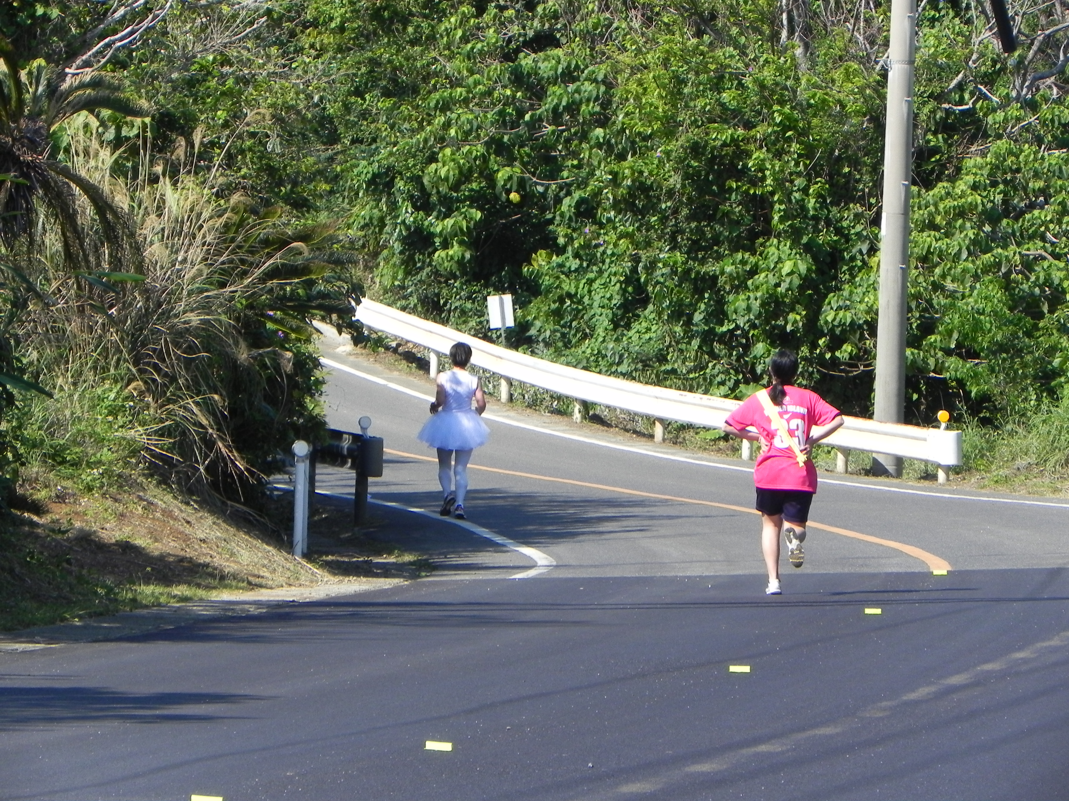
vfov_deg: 5.1
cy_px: 400
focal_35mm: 291
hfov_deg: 6.8
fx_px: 8987
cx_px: 534
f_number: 7.1
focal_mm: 51.8
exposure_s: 1/350
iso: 160
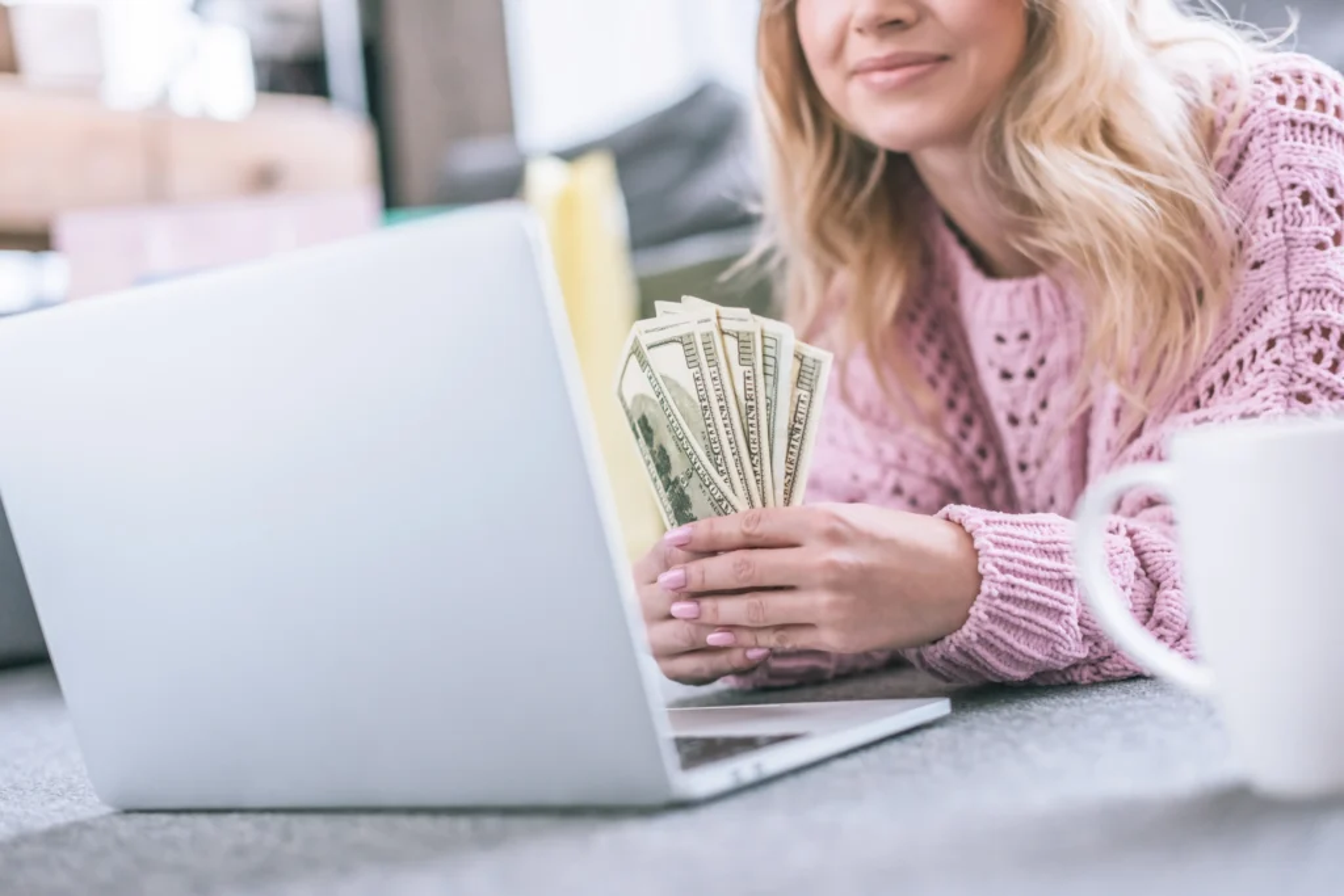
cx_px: 672
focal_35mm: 50
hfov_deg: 39.6
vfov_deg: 27.0
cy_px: 448
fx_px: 1867
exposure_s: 1/100
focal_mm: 50
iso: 1000
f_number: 2.5
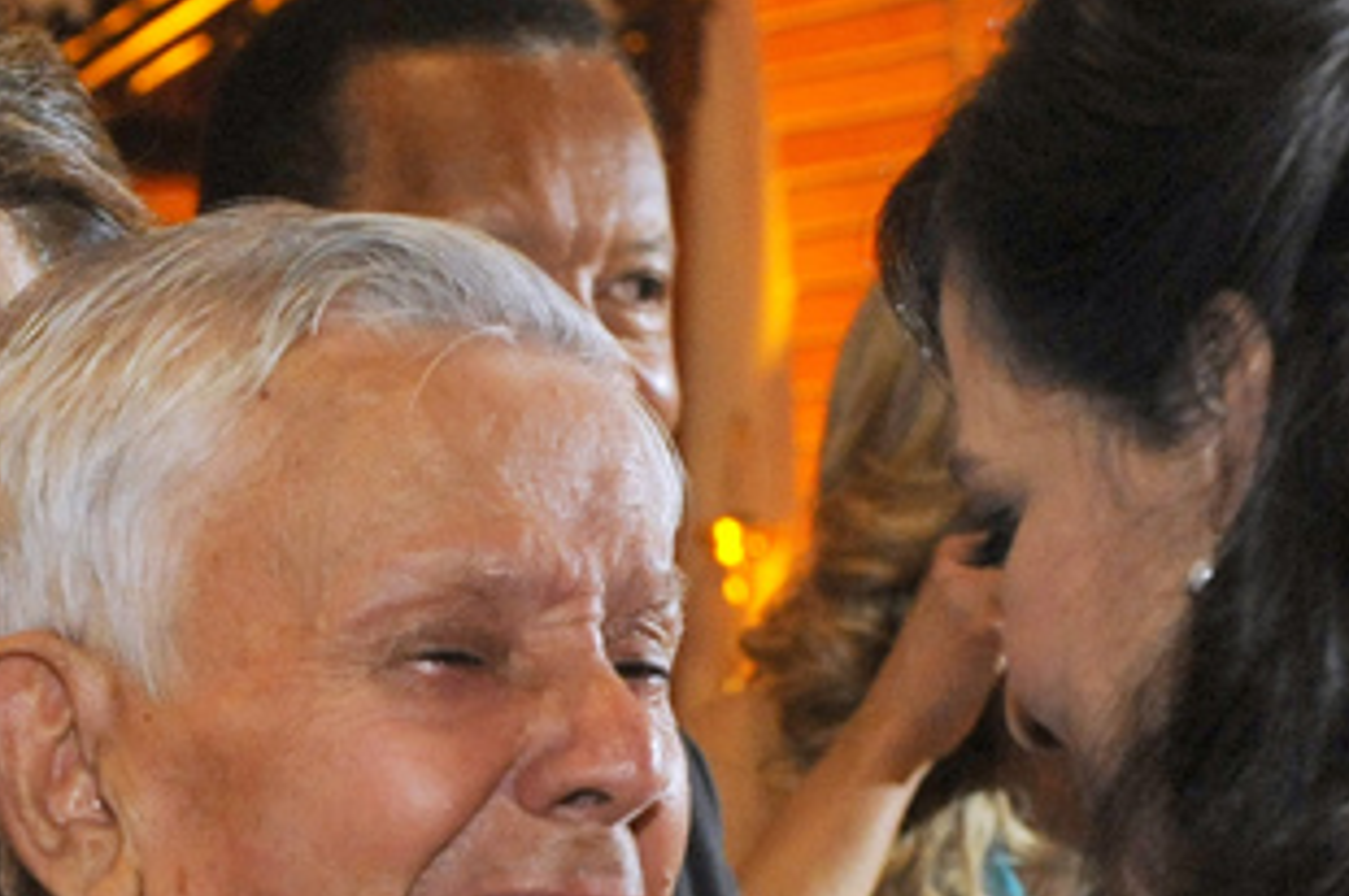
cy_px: 1140
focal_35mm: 201
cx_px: 183
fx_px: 7524
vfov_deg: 6.8
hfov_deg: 10.2
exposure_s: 1/200
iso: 3200
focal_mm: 52
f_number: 5.6
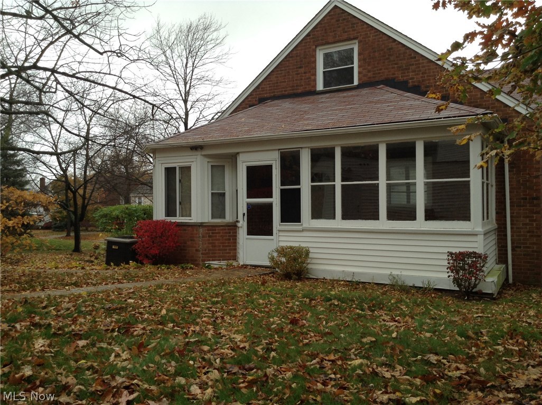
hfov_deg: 55.4
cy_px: 202
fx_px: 516
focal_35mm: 33
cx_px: 271
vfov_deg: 42.8
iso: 32
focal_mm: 3.3
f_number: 2.4
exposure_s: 1/60
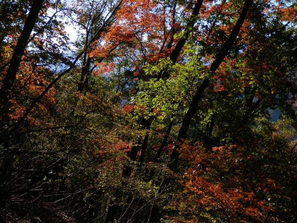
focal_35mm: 45
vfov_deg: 32.2
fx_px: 386
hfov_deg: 42.1
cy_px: 112
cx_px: 148
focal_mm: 8
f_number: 3.8
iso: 80
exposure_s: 1/500
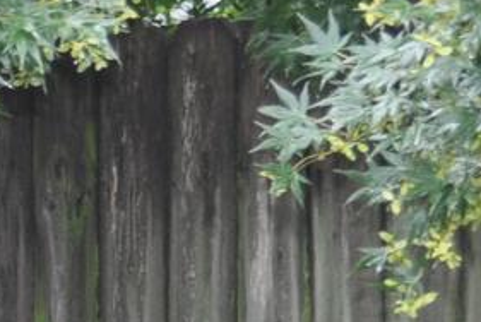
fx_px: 5104
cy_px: 850
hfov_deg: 5.4
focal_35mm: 382
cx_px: -202
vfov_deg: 3.5
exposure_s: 1/60
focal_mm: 35
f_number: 5
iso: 400
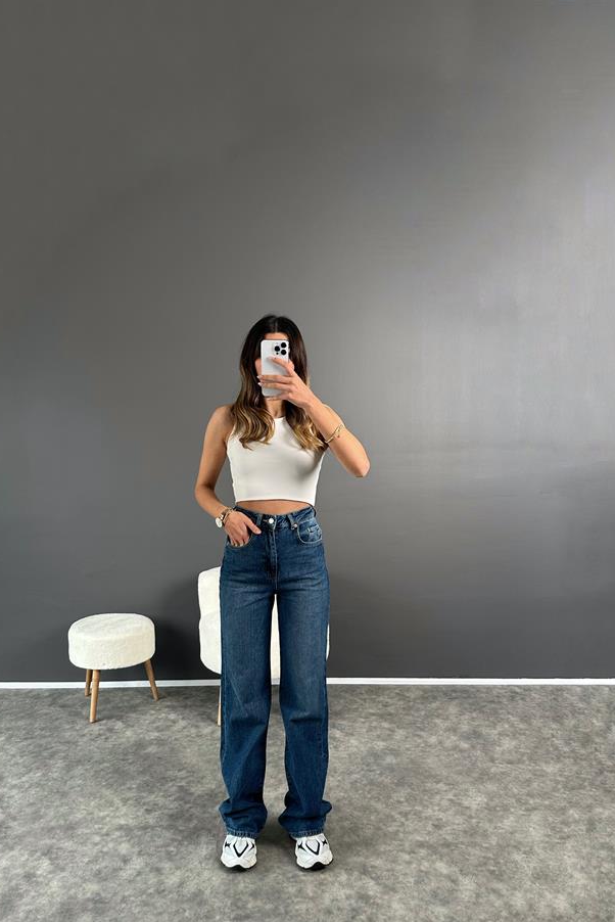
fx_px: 666
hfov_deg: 49.6
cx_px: 298
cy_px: 479
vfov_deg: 69.3
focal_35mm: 26
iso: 125
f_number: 1.78
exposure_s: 1/121
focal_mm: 6.86
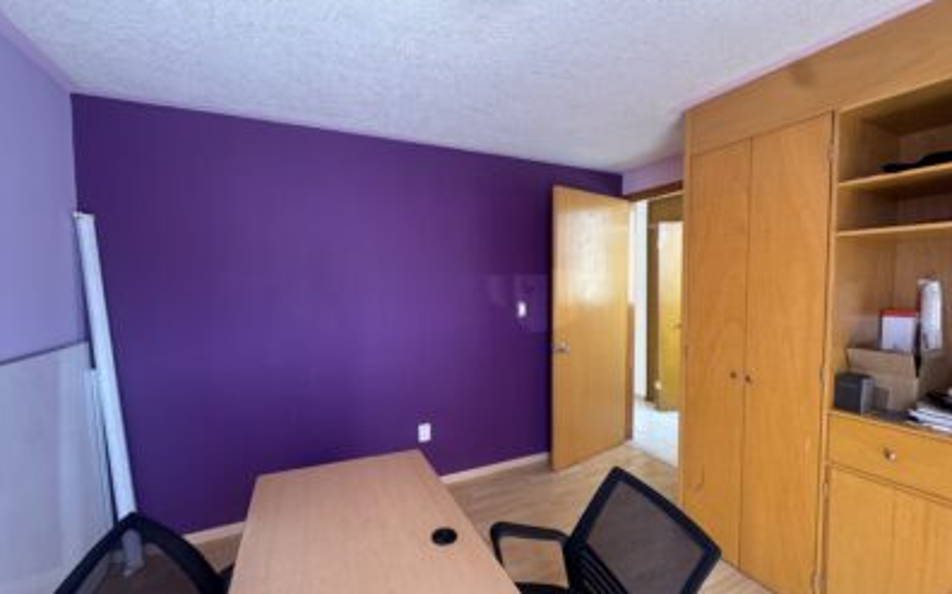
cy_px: 305
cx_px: 474
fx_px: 389
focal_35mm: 15
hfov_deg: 101.5
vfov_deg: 74.7
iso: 200
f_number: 2.2
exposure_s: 1/99
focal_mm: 2.22
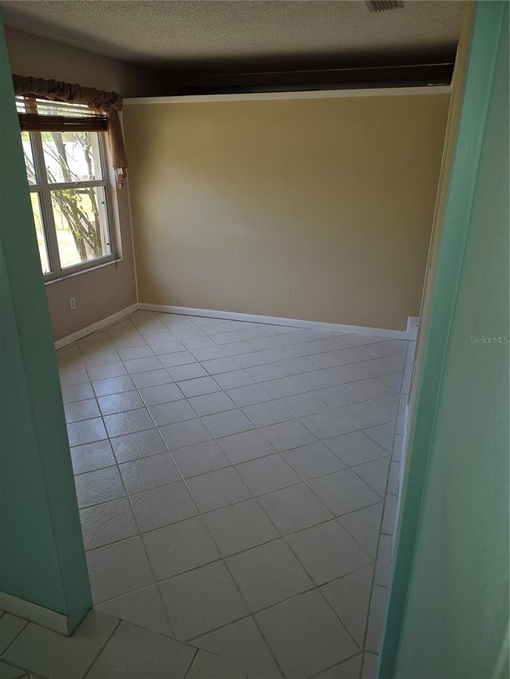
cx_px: 255
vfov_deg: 73.9
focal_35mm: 23
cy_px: 340
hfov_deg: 58.9
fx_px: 452
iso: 32
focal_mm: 5.4
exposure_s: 1/60
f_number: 1.8
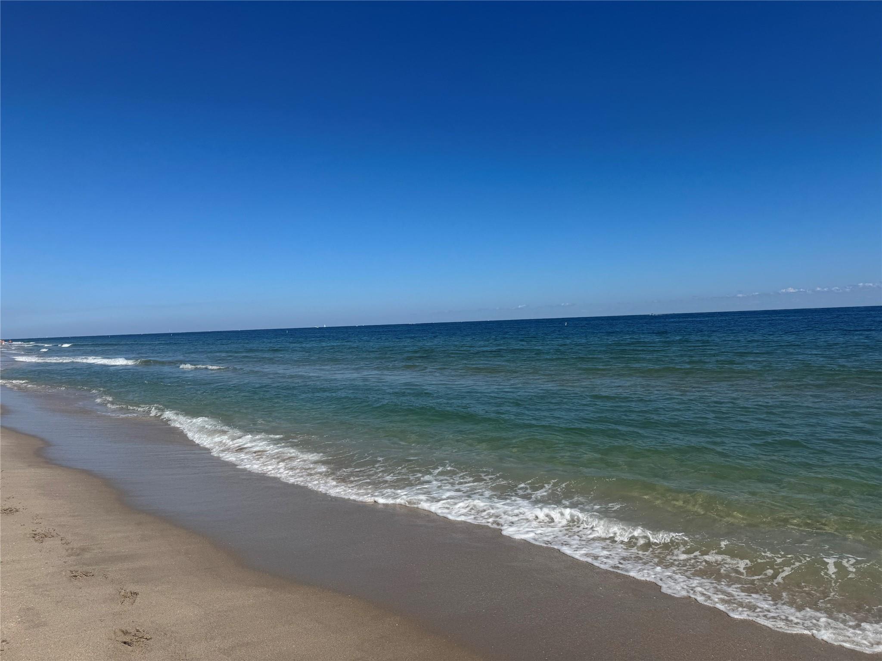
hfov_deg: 71.6
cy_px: 330
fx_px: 612
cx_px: 441
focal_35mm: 24
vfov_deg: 56.8
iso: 80
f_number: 1.78
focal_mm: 6.76
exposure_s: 1/10417
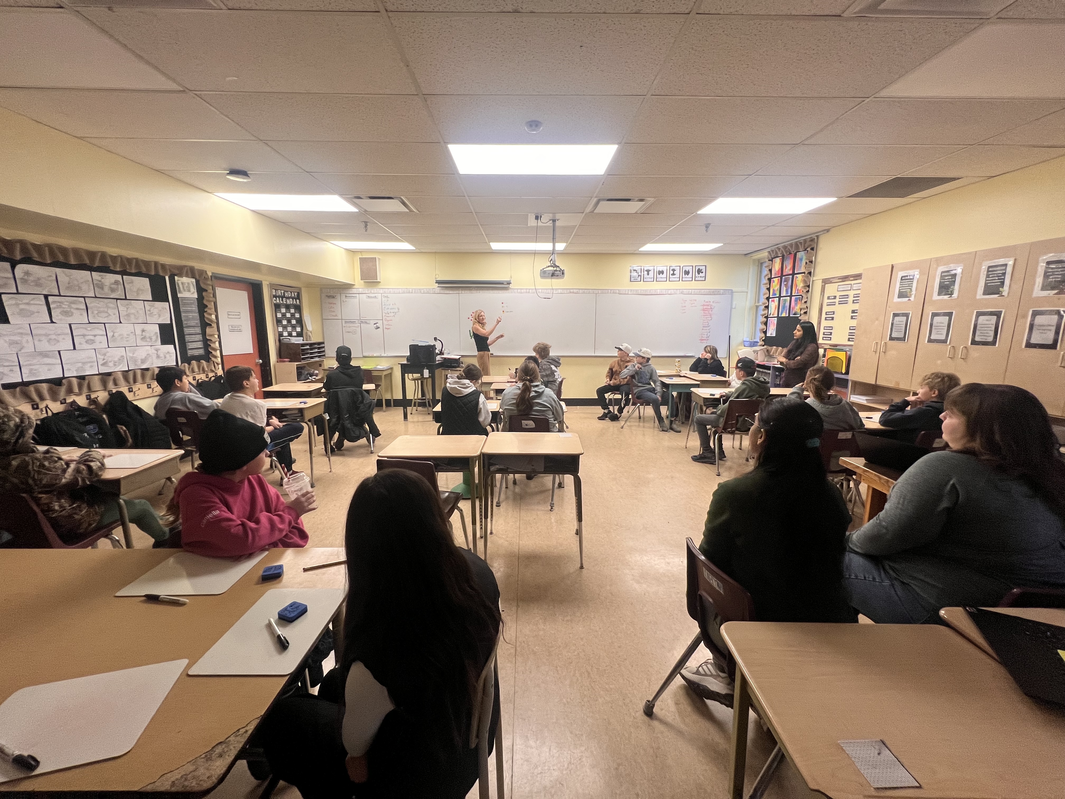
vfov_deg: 89.9
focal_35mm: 13
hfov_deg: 106.2
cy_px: 400
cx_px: 532
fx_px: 400
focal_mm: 1.57
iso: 160
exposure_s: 1/120
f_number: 1.8
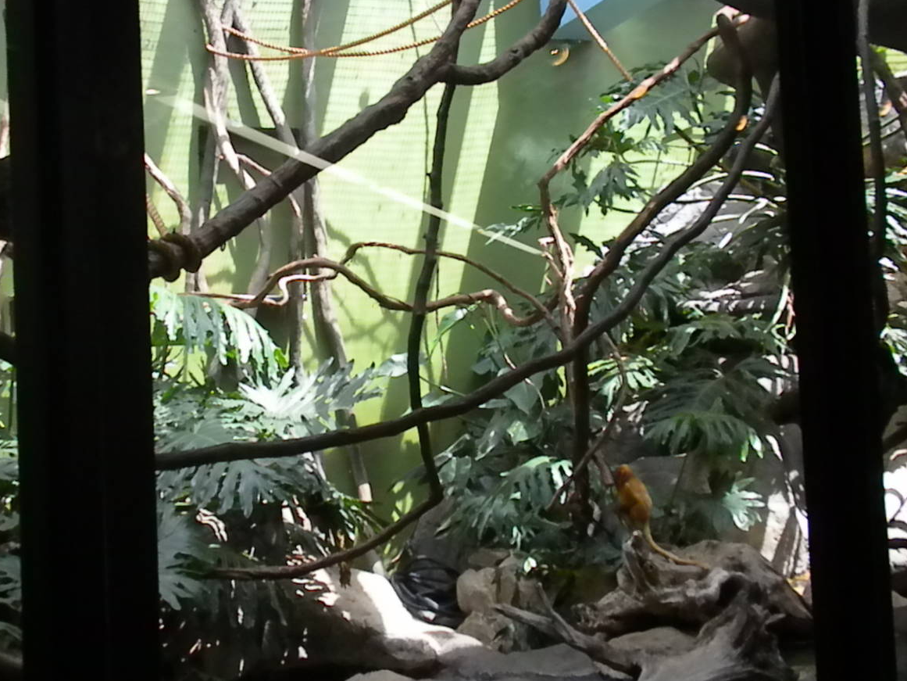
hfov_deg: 37.5
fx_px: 1336
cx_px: 420
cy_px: 292
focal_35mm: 51
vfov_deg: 28.5
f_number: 3.5
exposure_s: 1/247
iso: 640
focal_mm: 6.6
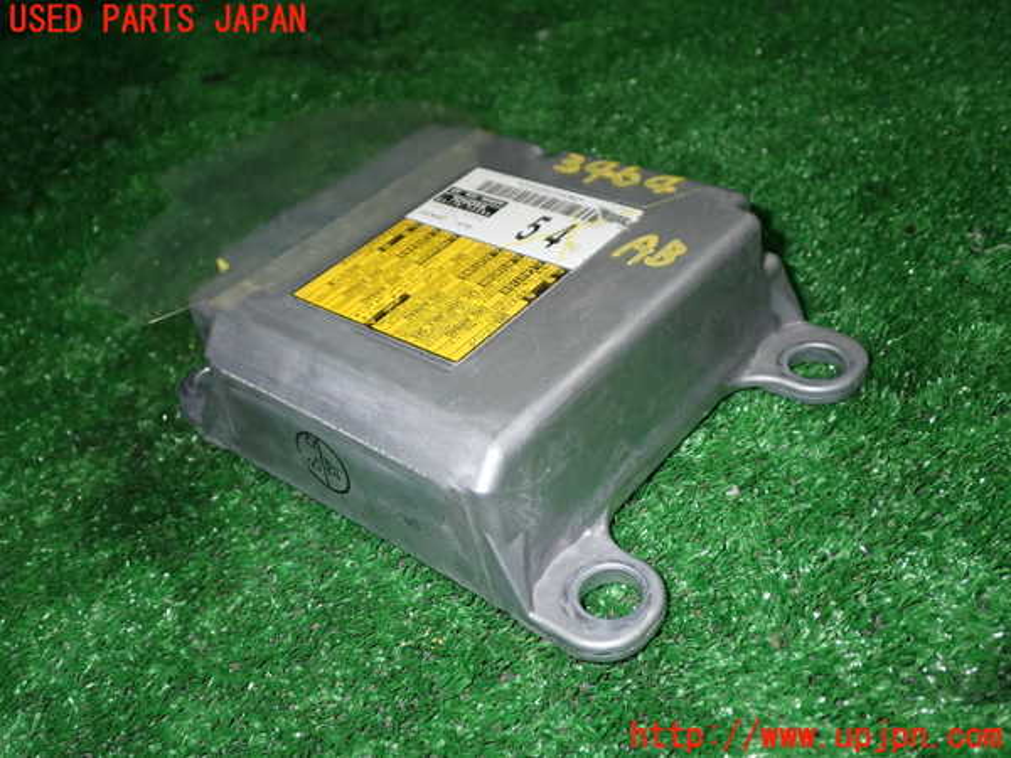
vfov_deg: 39.7
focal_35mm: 36
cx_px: 506
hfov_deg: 51.4
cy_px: 379
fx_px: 1051
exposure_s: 1/40
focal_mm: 6.37
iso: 200
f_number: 7.1
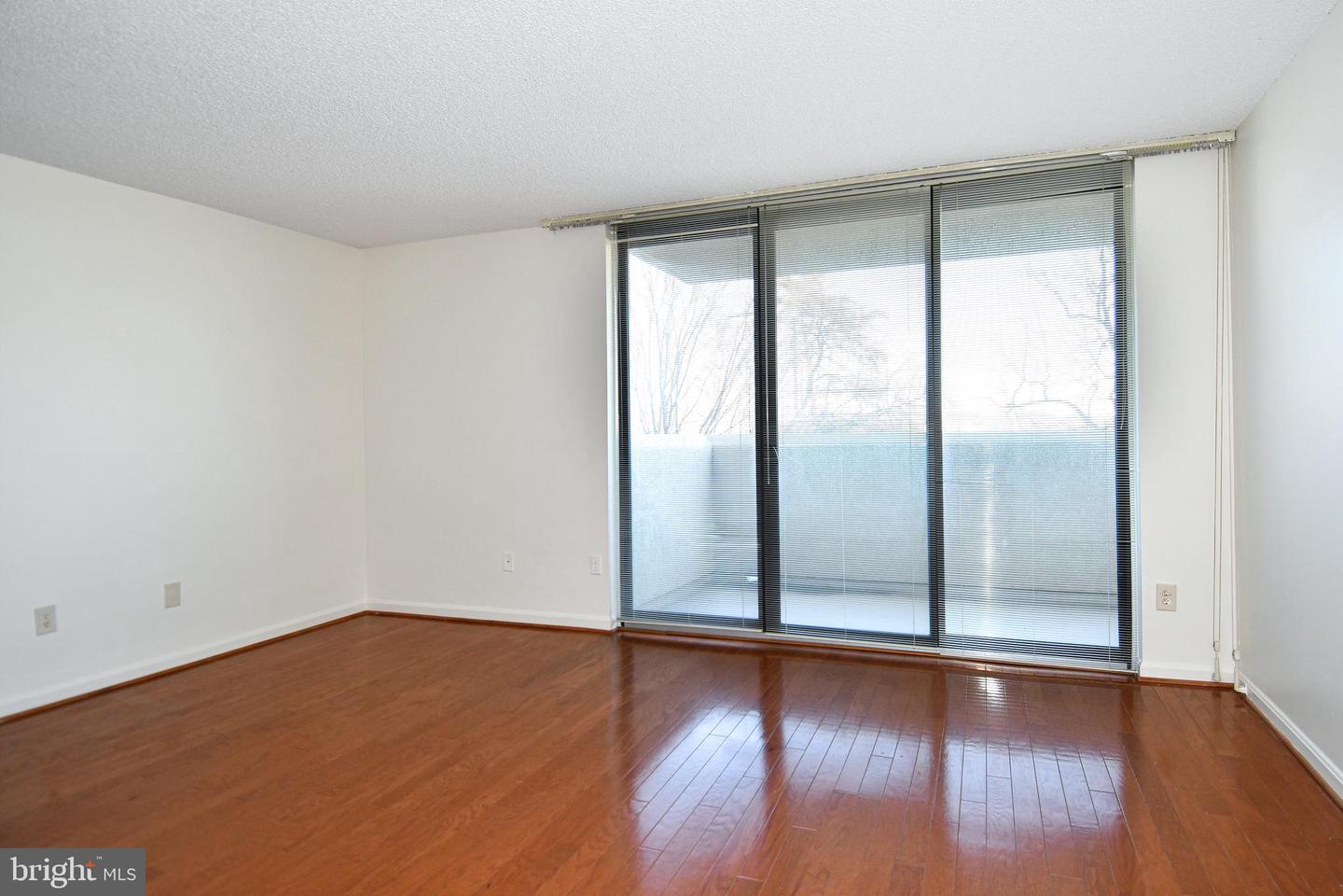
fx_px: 671
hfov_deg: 90.0
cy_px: 448
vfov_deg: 67.4
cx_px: 672
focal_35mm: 18
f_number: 4.5
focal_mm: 12
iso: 200
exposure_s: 1/80
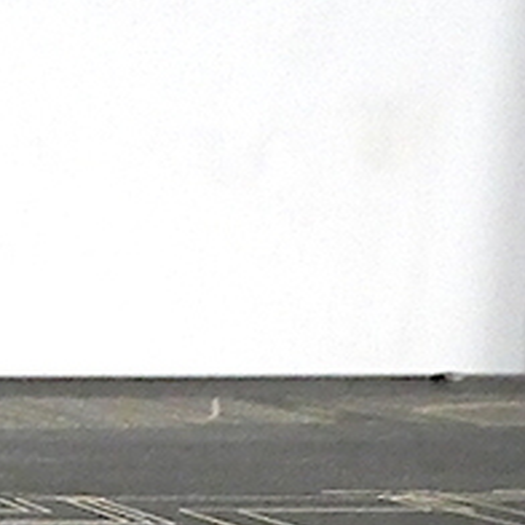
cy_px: 895
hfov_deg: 9.7
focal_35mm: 160
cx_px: -739
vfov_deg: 10.4
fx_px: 2745
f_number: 5.6
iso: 1600
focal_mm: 6.7
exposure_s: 1/50
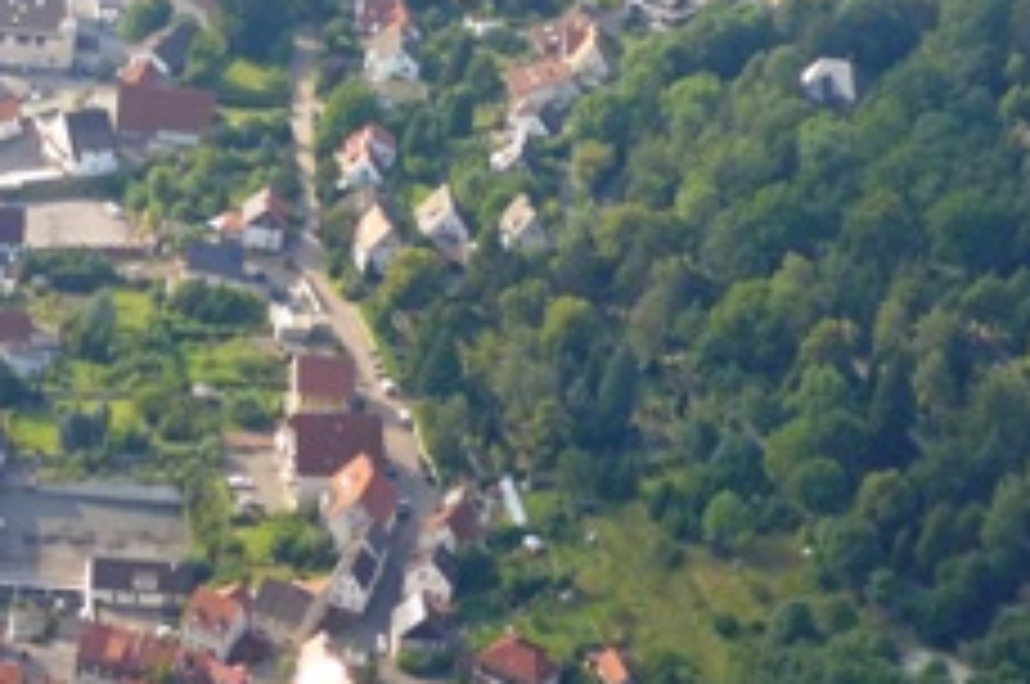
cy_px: -250
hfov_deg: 10.4
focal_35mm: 196
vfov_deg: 6.9
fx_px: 5600
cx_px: 36
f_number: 2.1
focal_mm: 13.7
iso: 160
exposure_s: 1/200
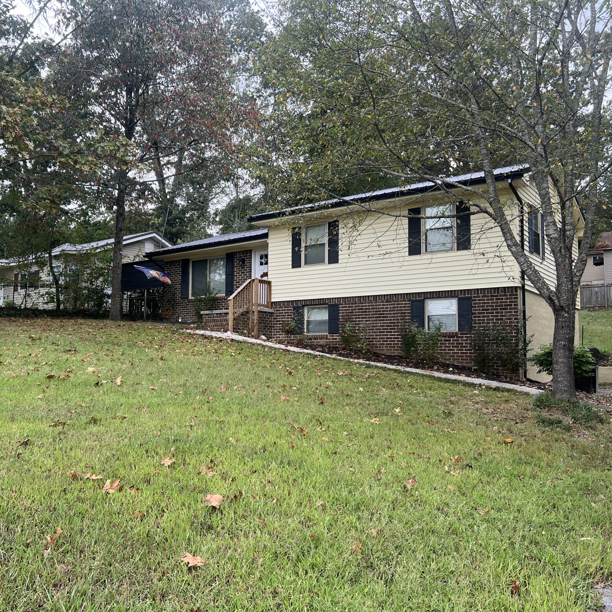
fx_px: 620
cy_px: 307
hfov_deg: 52.0
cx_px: 233
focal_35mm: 31
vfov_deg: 52.5
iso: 50
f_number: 1.5
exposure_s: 1/709
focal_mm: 5.7
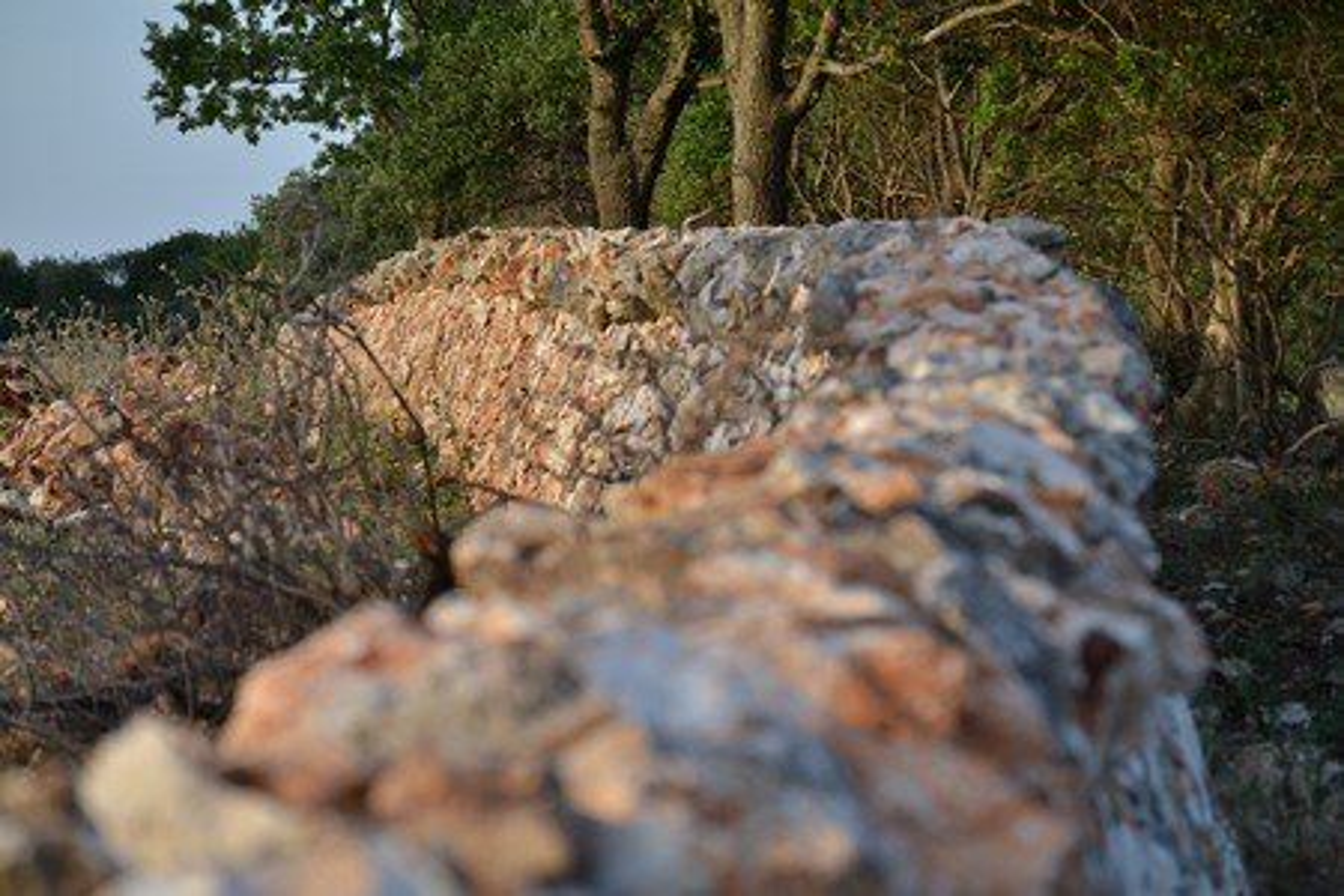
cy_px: 448
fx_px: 5320
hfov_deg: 14.4
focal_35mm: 142
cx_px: 672
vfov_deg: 9.6
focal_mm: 95
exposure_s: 1/500
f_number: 5.6
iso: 280
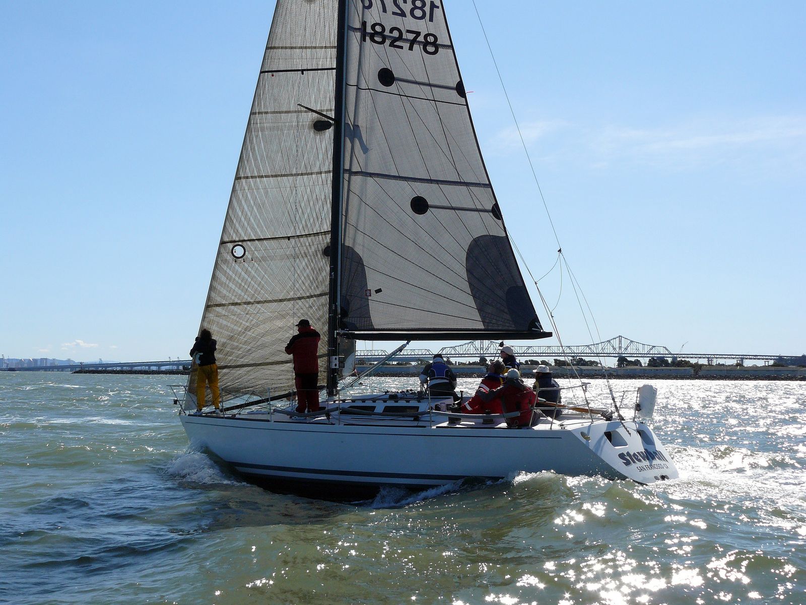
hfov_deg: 41.2
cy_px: 302
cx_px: 403
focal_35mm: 46
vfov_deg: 31.5
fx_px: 1071
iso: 100
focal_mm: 7.7
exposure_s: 1/800
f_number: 5
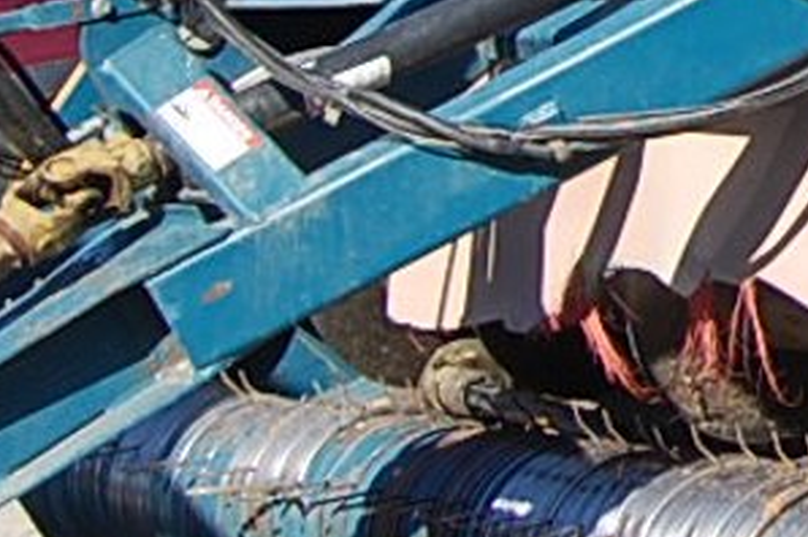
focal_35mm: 258
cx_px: 1943
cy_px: -528
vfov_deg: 5.2
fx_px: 5784
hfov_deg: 7.5
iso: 200
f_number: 9
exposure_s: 1/320
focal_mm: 30
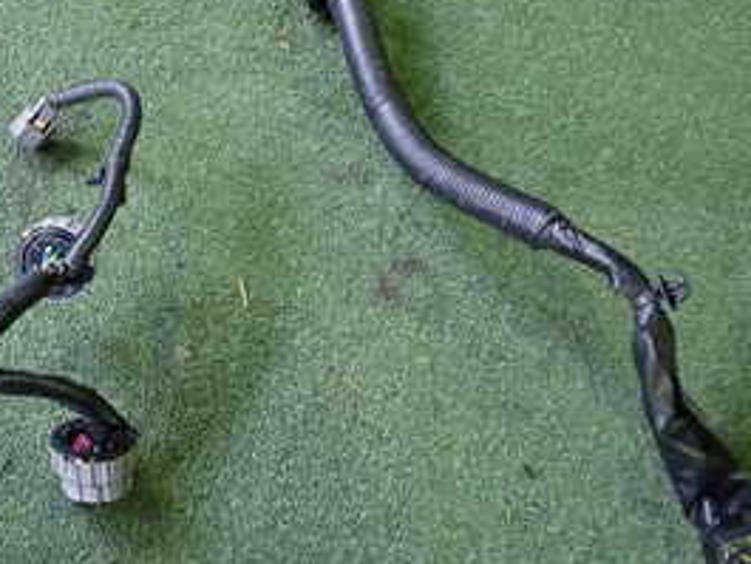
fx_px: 1476
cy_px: 187
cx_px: 37
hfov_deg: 27.3
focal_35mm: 68
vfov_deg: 21.5
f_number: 2.3
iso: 400
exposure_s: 1/30
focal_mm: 5.4
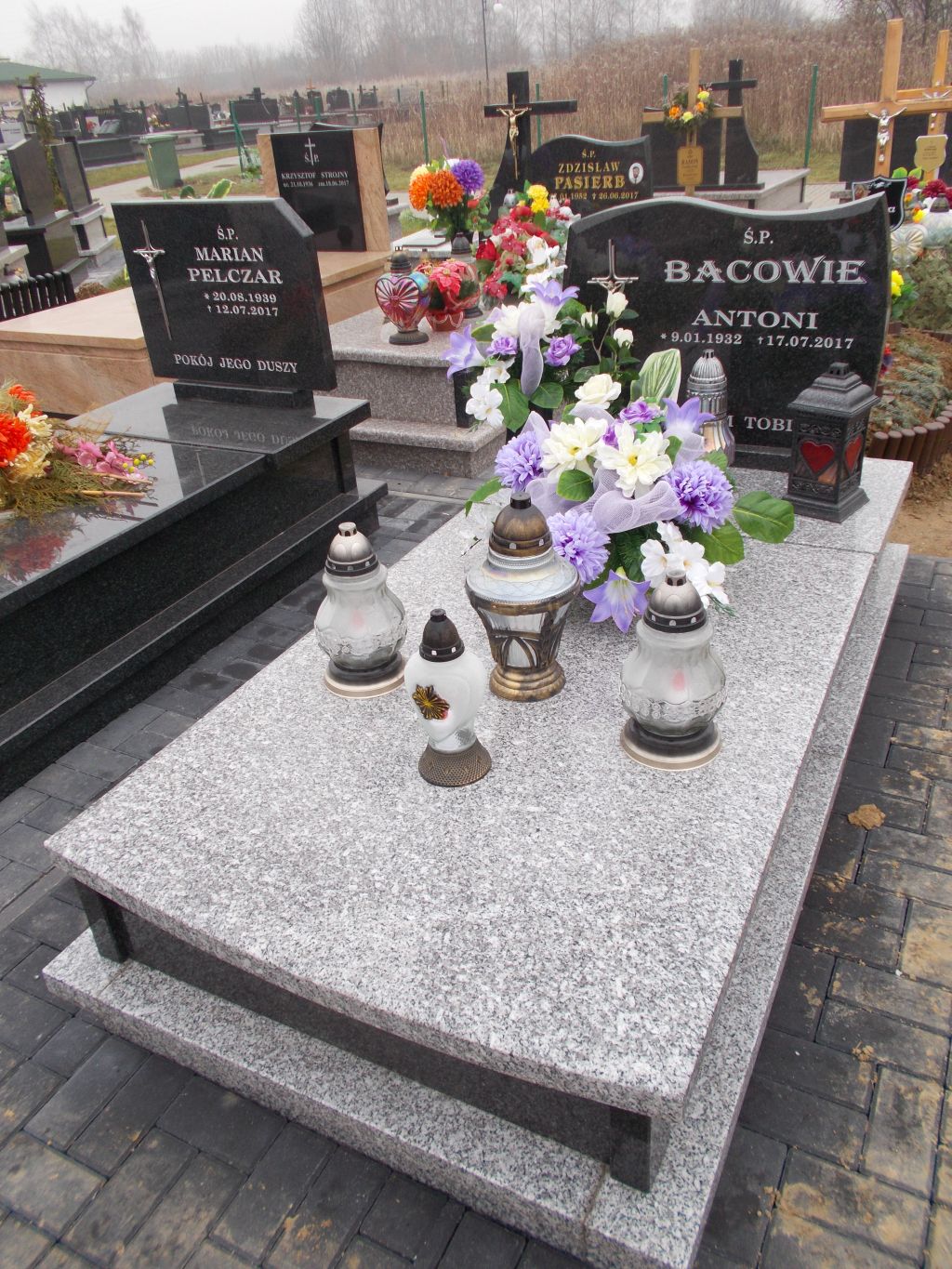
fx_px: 953
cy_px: 634
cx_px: 476
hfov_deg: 53.1
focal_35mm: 26
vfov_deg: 67.3
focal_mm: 4.6
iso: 80
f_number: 3.2
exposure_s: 1/125
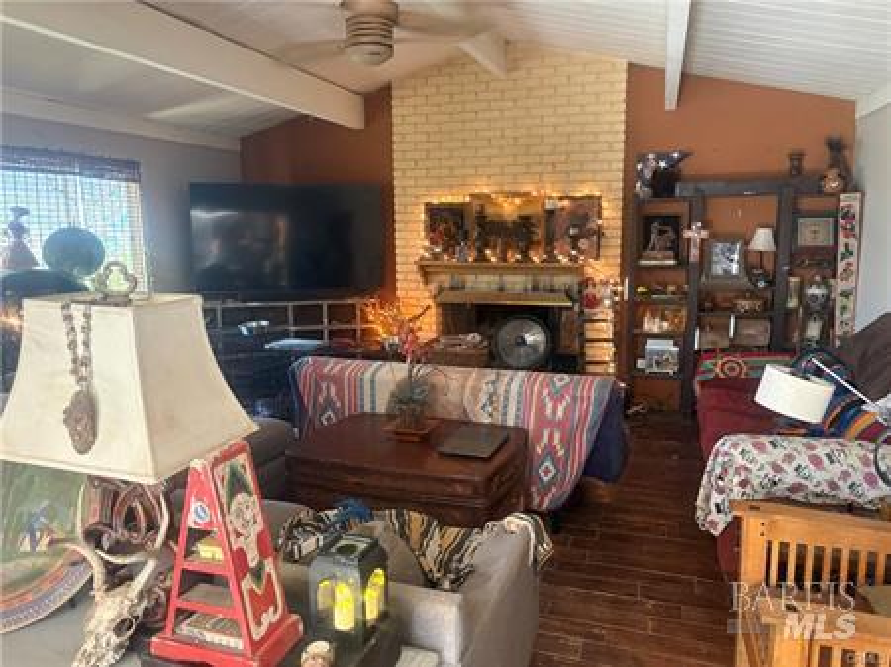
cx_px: 446
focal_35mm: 26
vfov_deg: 53.0
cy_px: 334
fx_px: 669
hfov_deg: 67.3
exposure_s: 1/40
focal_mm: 5.96
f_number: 1.6
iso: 500
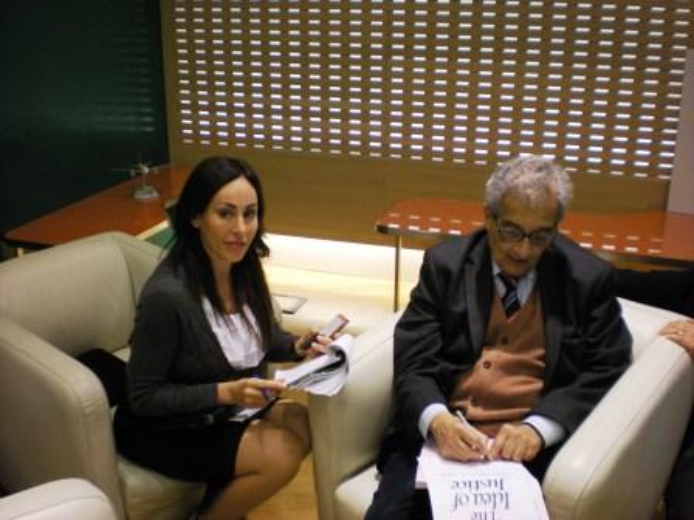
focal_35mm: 38
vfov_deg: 37.7
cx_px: 347
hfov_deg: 49.0
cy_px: 260
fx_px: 762
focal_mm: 6.3
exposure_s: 1/52.4
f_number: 3.1
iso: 200
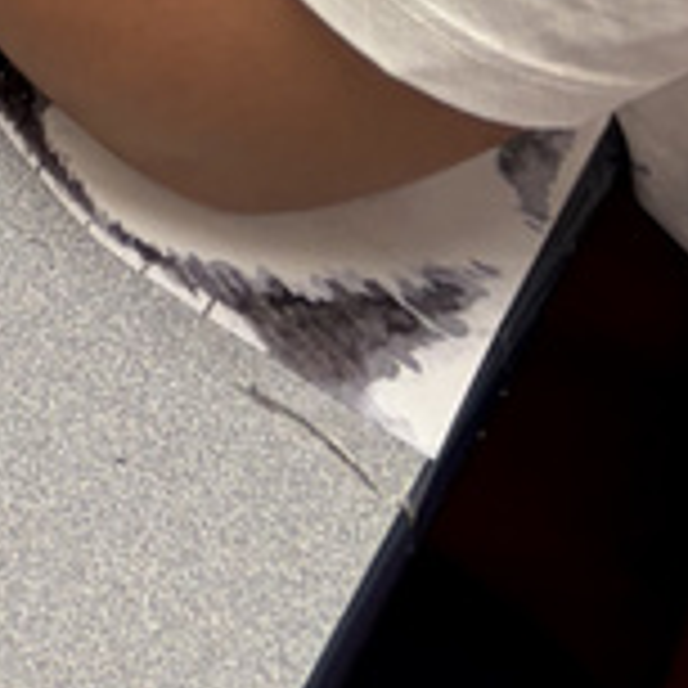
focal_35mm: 154
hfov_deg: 10.3
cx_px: -773
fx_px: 3463
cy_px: -1124
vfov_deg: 9.6
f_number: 1.6
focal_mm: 5.96
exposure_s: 1/60
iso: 80
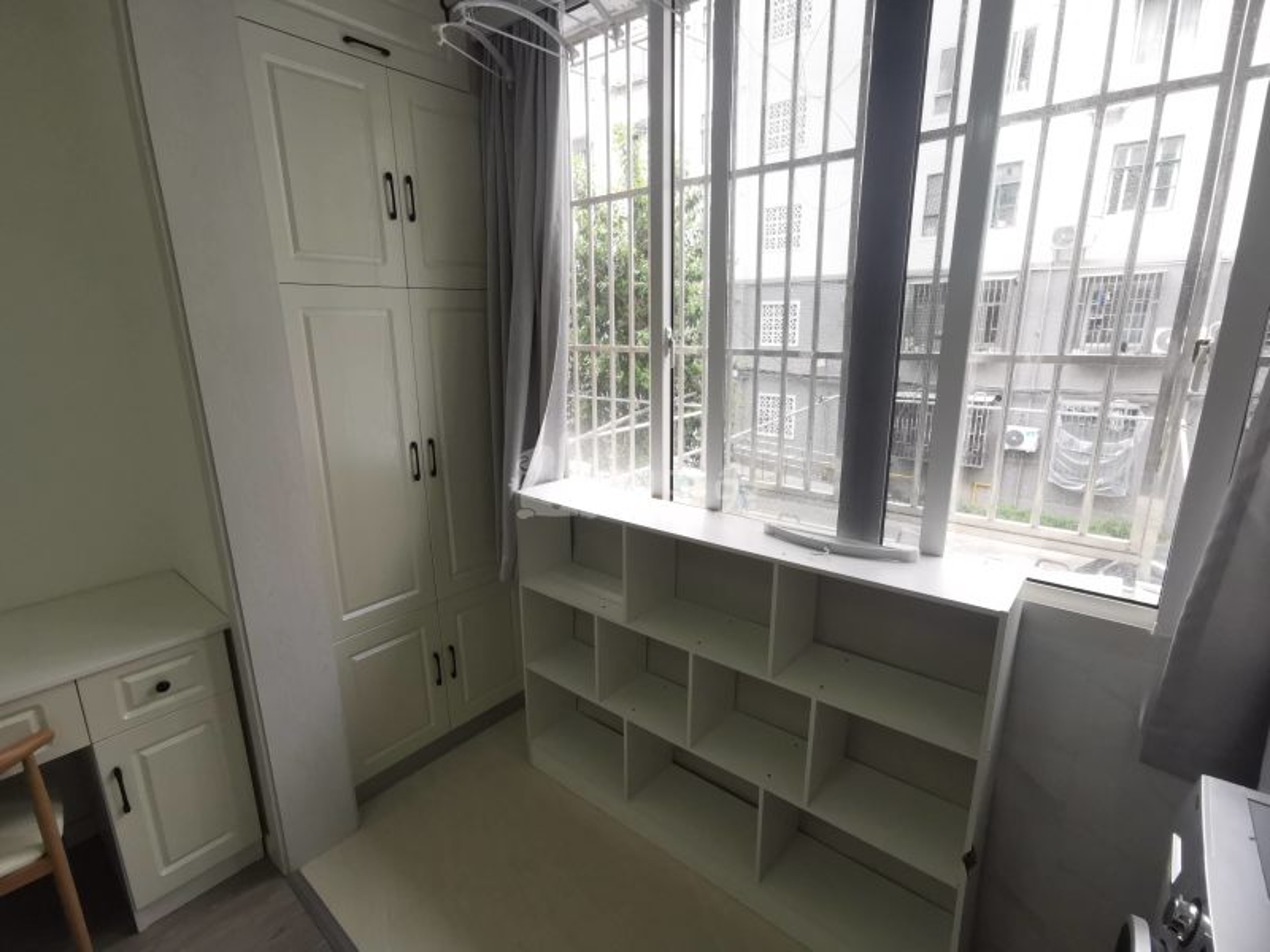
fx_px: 624
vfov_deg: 74.7
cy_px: 476
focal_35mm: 17
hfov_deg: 91.0
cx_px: 635
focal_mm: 2.26
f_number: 2.2
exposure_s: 1/100
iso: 100
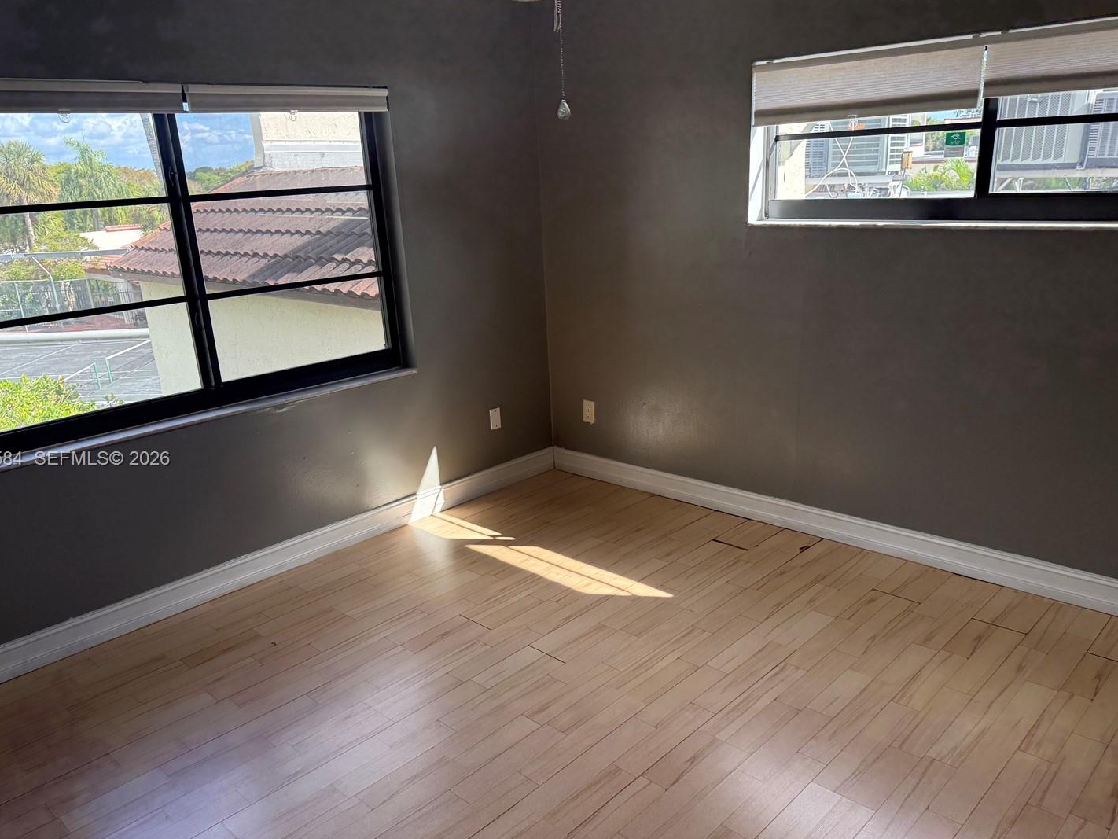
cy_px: 460
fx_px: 872
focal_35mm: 27
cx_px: 554
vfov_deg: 51.3
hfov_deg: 65.3
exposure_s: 1/234
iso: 160
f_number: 1.78
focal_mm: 6.76
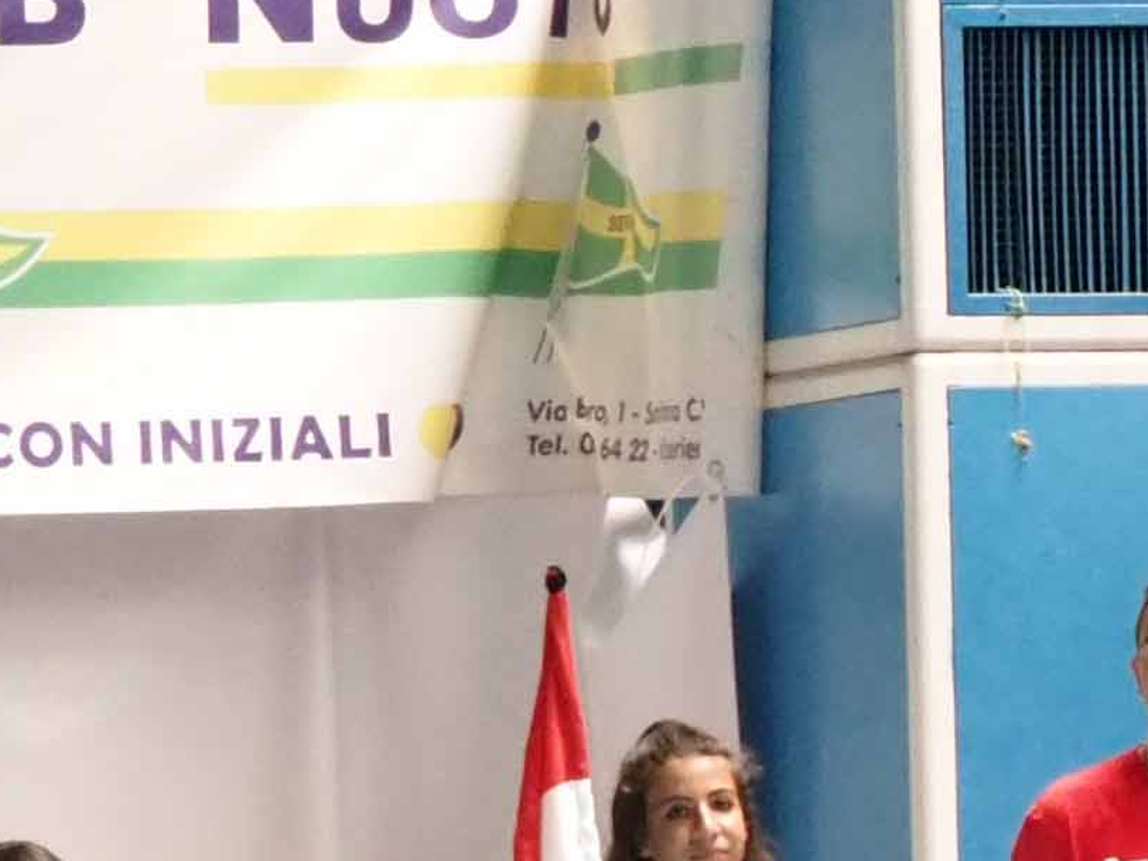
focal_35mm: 511
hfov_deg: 3.8
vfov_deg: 2.9
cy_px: 1111
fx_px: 16947
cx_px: -1919
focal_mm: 40
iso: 2000
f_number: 5.6
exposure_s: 1/320
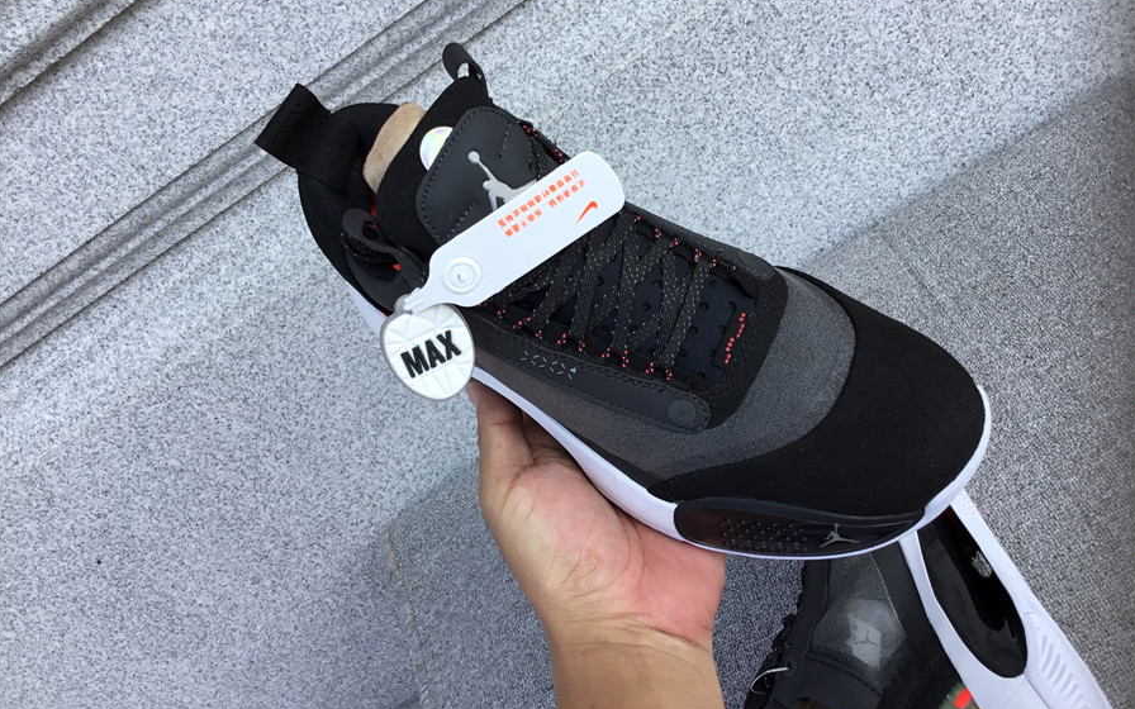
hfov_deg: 58.1
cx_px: 566
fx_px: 1021
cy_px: 288
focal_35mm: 33
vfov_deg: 38.2
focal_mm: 3.3
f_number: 2.4
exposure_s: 1/214
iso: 25
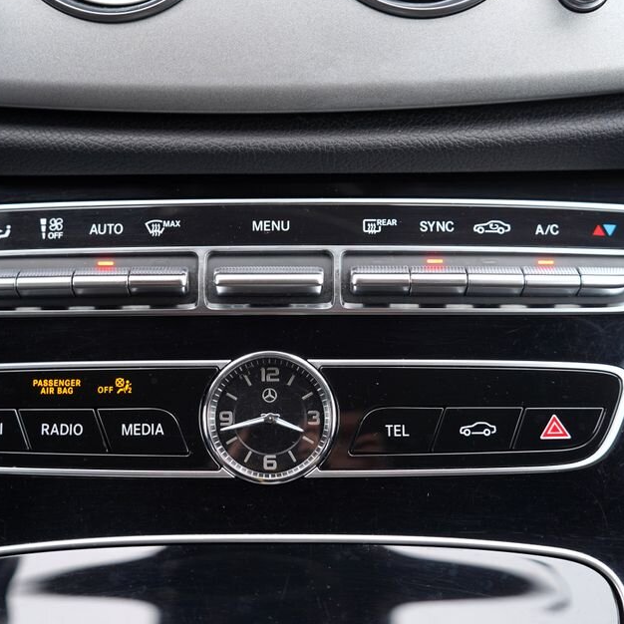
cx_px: 259
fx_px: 1305
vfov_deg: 26.9
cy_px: 311
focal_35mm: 64
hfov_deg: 26.8
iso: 320
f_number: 2.8
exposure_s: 1/50
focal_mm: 46
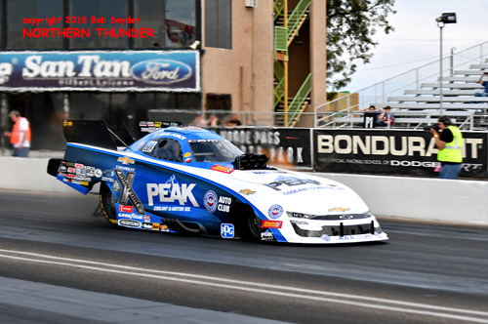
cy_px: 162
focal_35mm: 105
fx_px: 1421
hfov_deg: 19.5
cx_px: 244
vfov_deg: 13.0
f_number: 4.5
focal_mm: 70
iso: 160
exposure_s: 1/2500
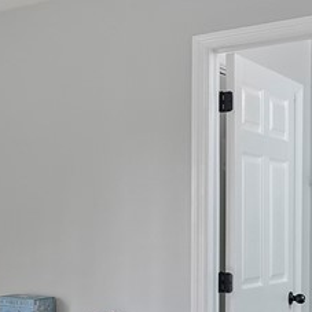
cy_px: 223
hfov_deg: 19.6
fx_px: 744
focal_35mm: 73
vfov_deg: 23.5
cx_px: -194
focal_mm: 18
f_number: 8
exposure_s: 1
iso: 800
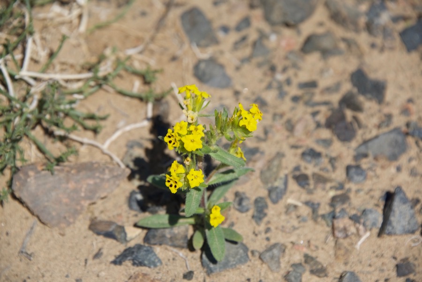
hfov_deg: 6.9
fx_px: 3518
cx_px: 211
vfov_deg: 4.6
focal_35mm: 300
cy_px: 141
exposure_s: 1/2500
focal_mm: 300
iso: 640
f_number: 6.3
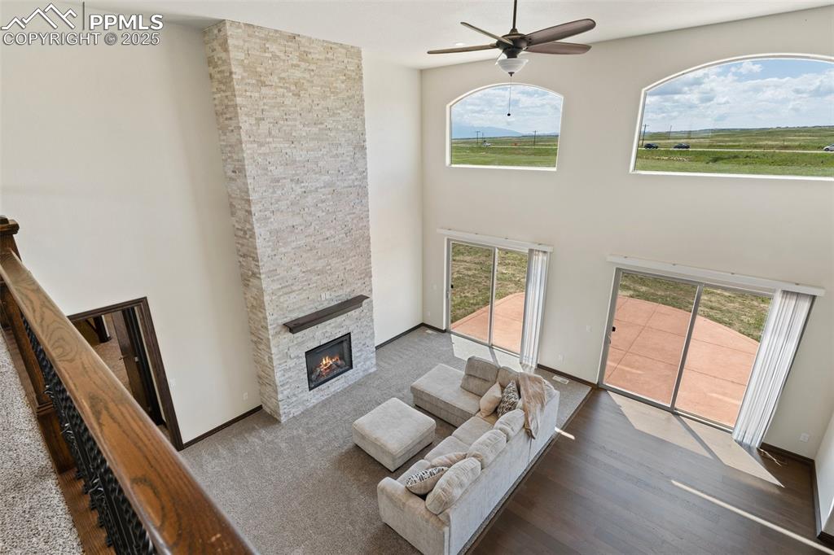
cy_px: 278
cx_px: 417
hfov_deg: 93.3
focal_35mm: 17
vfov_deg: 70.4
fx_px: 394
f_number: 9
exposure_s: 1/13
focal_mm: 17
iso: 200
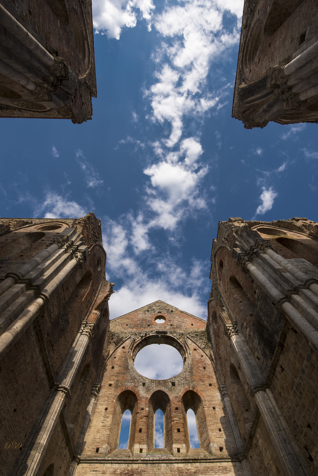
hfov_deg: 77.4
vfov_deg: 100.4
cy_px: 238
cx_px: 159
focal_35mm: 15
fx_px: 199
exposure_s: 1/40
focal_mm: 15
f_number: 20
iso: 100
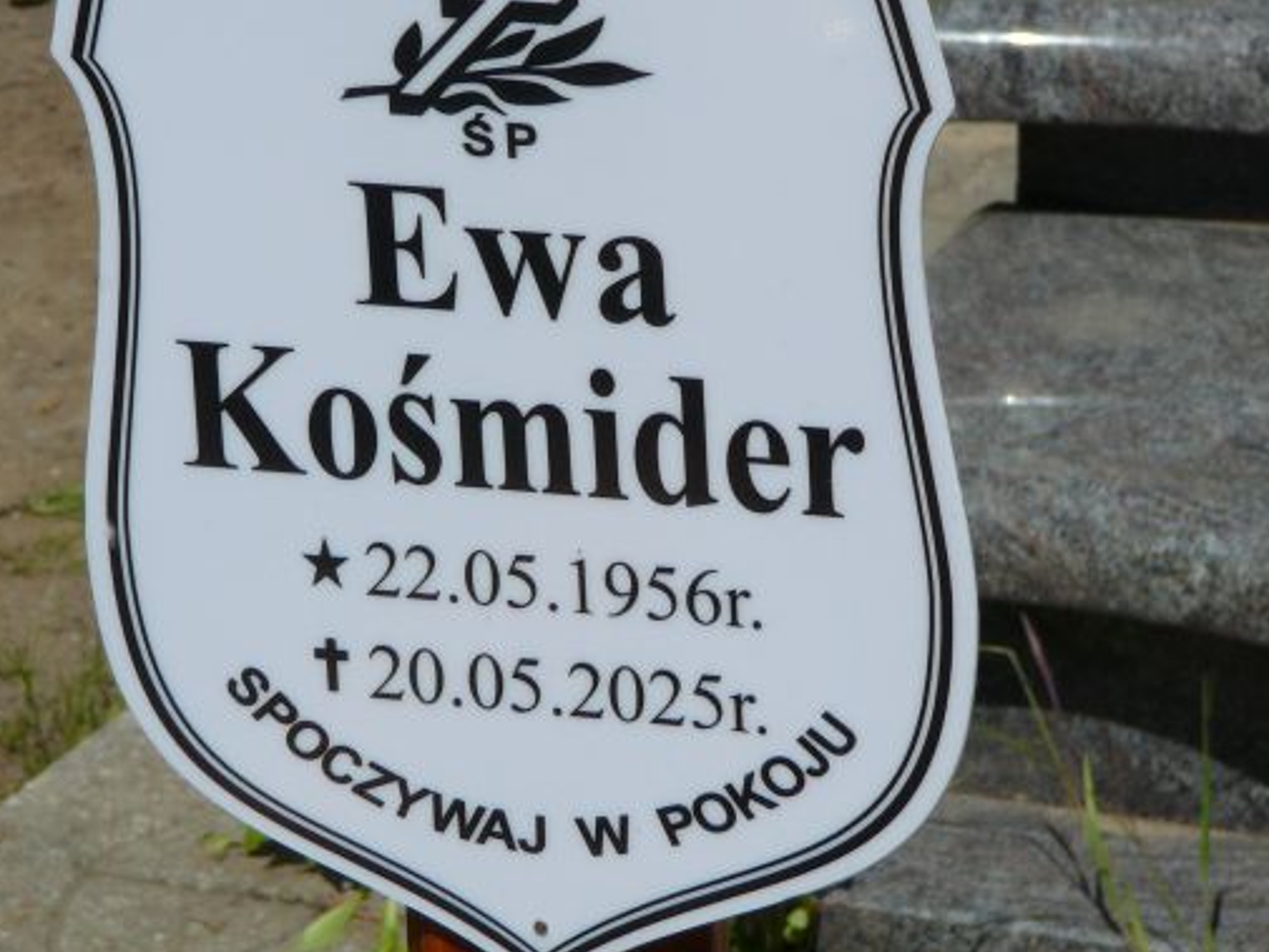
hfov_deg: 9.3
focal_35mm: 213
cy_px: 399
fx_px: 7810
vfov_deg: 7.0
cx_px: 505
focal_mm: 25
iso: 80
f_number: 7.1
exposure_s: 1/500
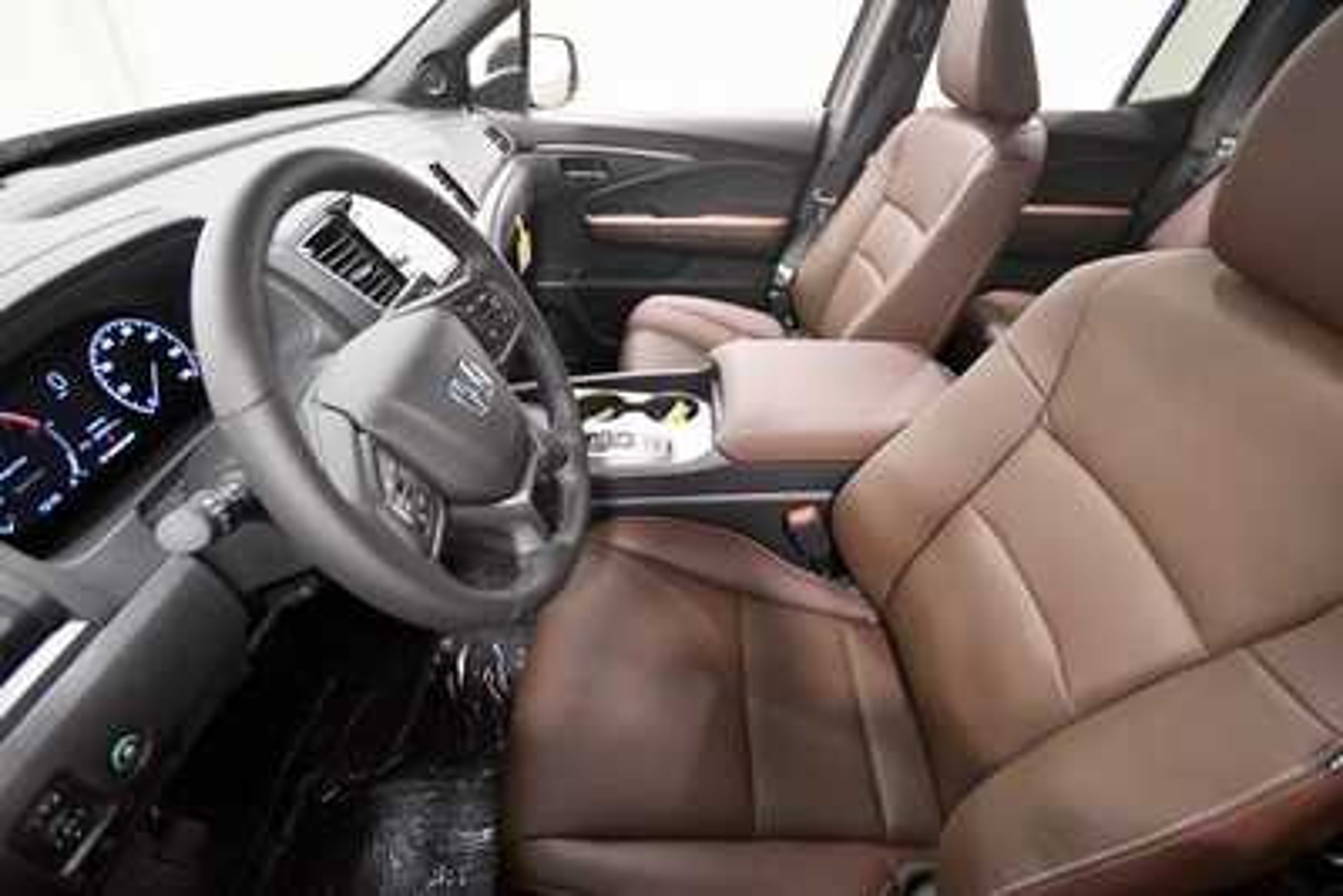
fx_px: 560
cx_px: 672
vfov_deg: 77.4
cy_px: 448
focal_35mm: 15
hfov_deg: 100.4
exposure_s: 1/100
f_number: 4
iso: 3200
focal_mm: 10
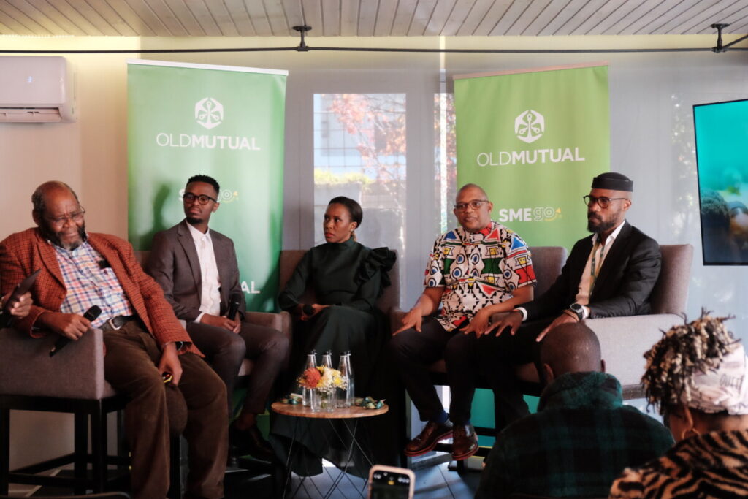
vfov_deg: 25.1
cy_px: 250
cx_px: 374
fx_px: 1122
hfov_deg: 36.9
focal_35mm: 54
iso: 3200
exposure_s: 1/100
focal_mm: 35.8
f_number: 3.6
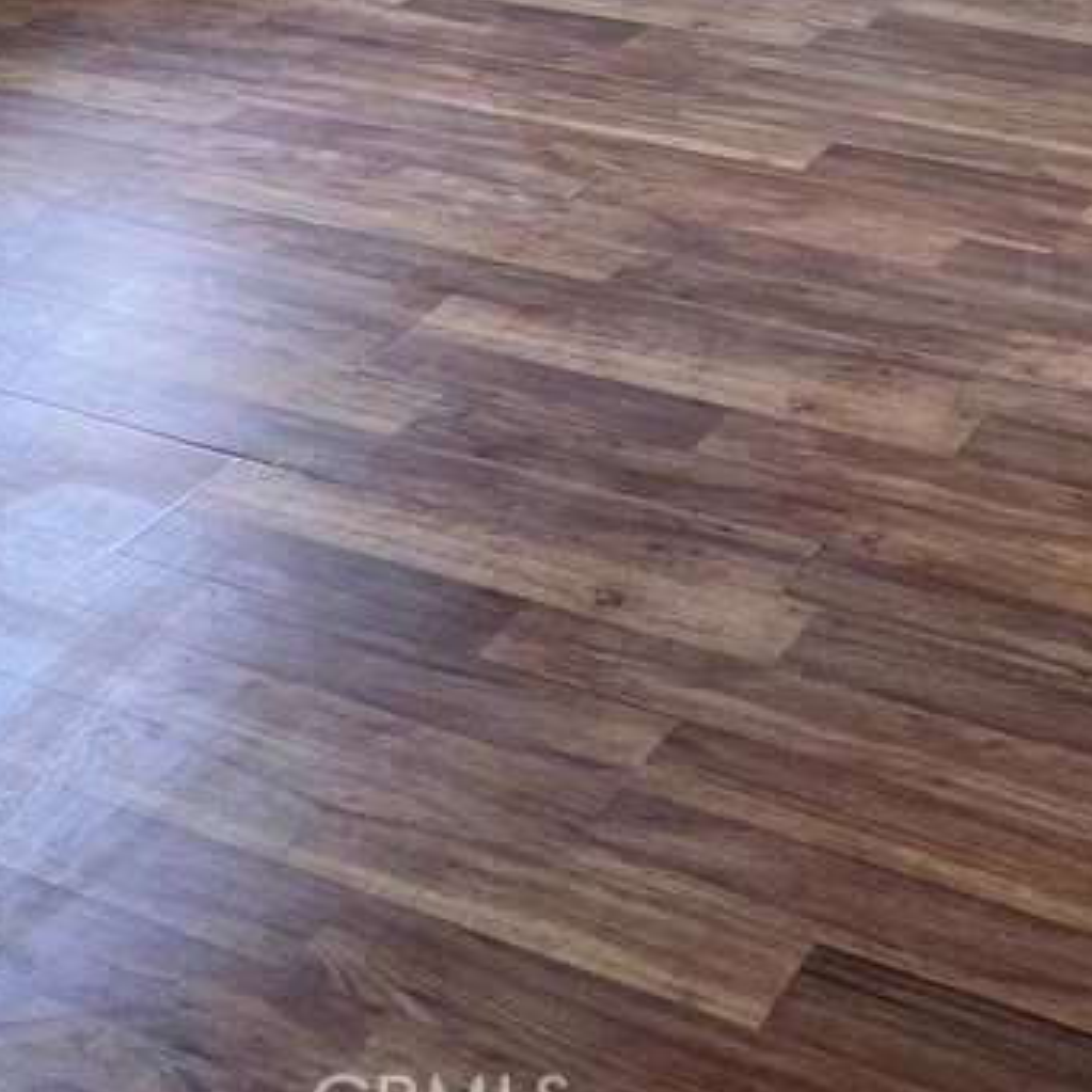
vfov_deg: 21.5
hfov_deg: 24.5
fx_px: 2463
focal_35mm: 69
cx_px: 903
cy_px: -490
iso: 64
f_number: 1.5
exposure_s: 1/60
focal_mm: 5.7
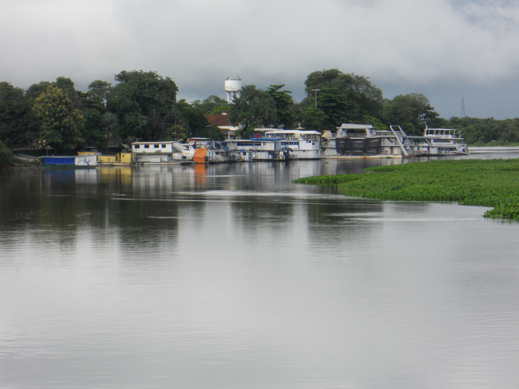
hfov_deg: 14.1
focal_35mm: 140
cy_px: 194
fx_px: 2099
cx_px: 260
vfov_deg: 10.6
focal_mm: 25
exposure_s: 1/200
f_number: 6.6
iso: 80
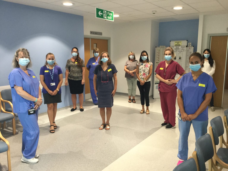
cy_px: 86
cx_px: 114
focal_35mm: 31
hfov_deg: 58.4
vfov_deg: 45.4
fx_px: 204
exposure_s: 1/33
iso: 100
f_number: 2.4
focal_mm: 3.3
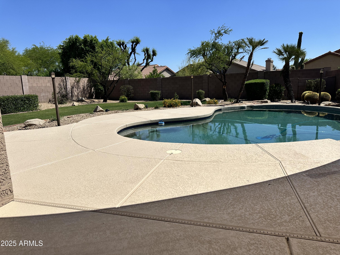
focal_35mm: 24
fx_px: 236
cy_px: 128
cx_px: 170
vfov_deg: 56.8
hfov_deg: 71.6
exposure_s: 1/8929
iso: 80
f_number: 1.78
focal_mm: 6.86
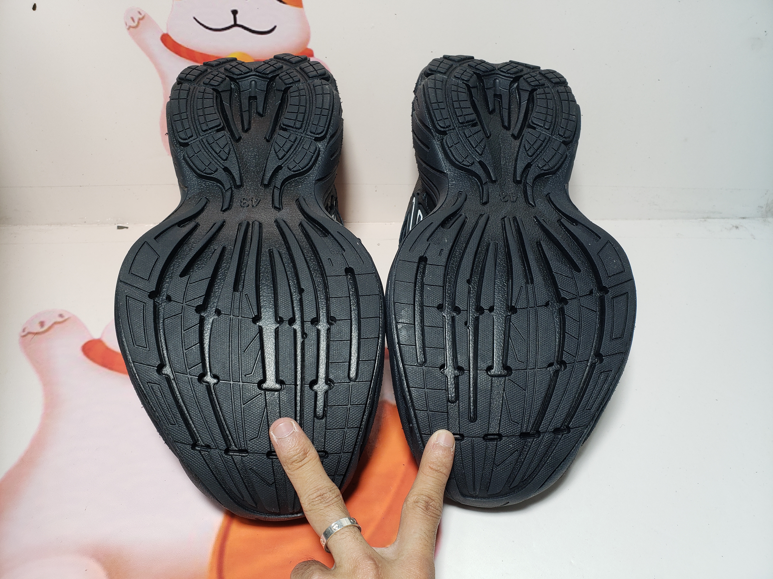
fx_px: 581
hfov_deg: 67.3
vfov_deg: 53.1
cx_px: 386
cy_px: 290
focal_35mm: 26
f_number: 2.4
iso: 50
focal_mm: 4.3
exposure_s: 1/134
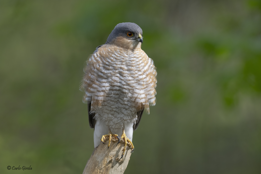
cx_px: 130
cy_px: 87
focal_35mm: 600
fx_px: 4350
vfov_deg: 2.3
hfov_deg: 3.4
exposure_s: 1/400
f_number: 5
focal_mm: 600
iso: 1400
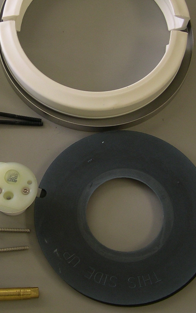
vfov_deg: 25.2
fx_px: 700
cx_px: 29
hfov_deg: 15.8
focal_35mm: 82
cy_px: 128
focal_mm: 8
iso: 100
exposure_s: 1/33.4
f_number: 2.8
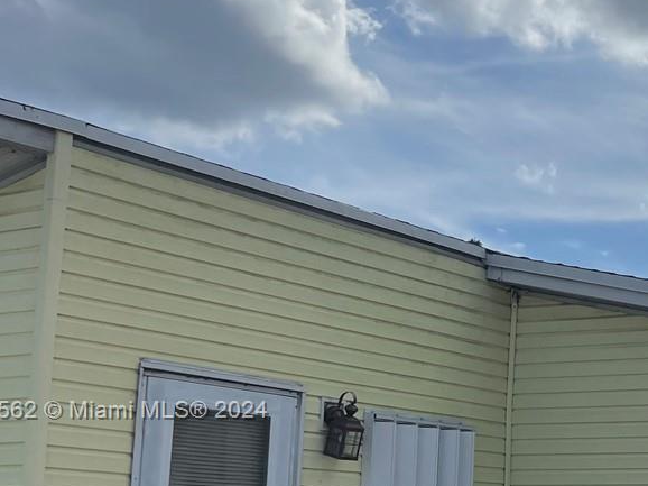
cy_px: 412
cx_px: 806
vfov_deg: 20.1
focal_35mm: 72
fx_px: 1347
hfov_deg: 24.2
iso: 32
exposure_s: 1/10989
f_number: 1.6
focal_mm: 5.1
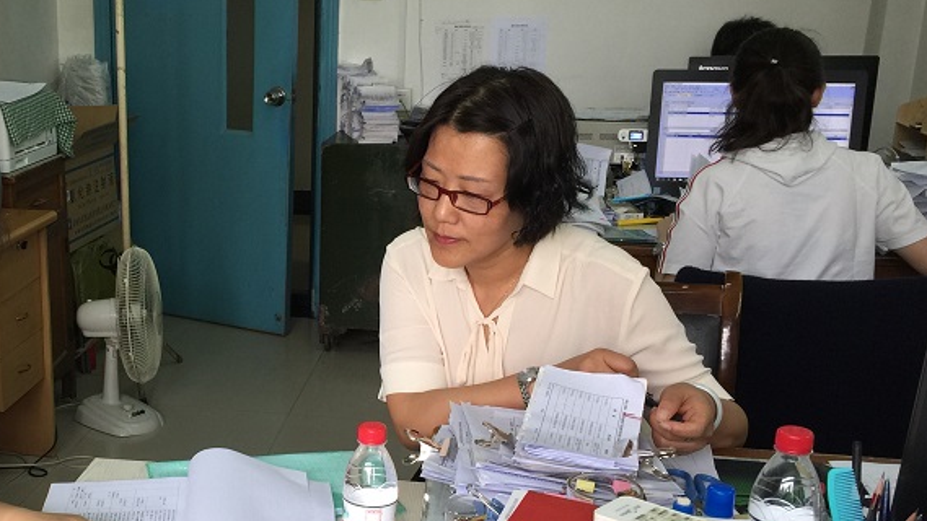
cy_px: 356
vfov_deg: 23.8
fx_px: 1229
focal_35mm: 50
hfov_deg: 39.9
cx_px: 200
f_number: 2.2
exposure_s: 1/33
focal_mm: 4.15
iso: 32
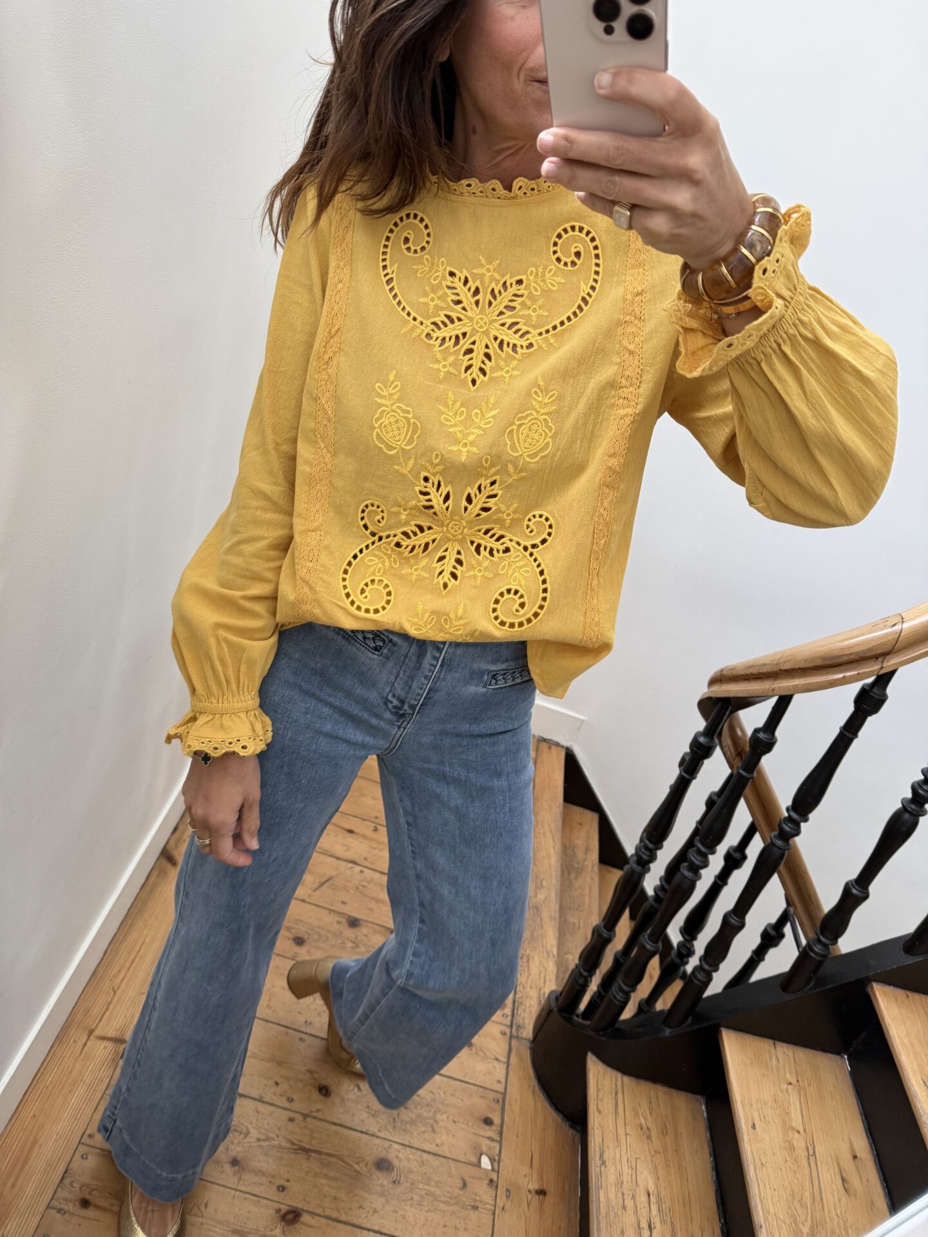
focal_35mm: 24
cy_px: 618
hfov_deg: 56.8
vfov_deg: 71.6
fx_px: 858
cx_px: 464
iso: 200
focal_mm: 6.76
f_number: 1.78
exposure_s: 1/114
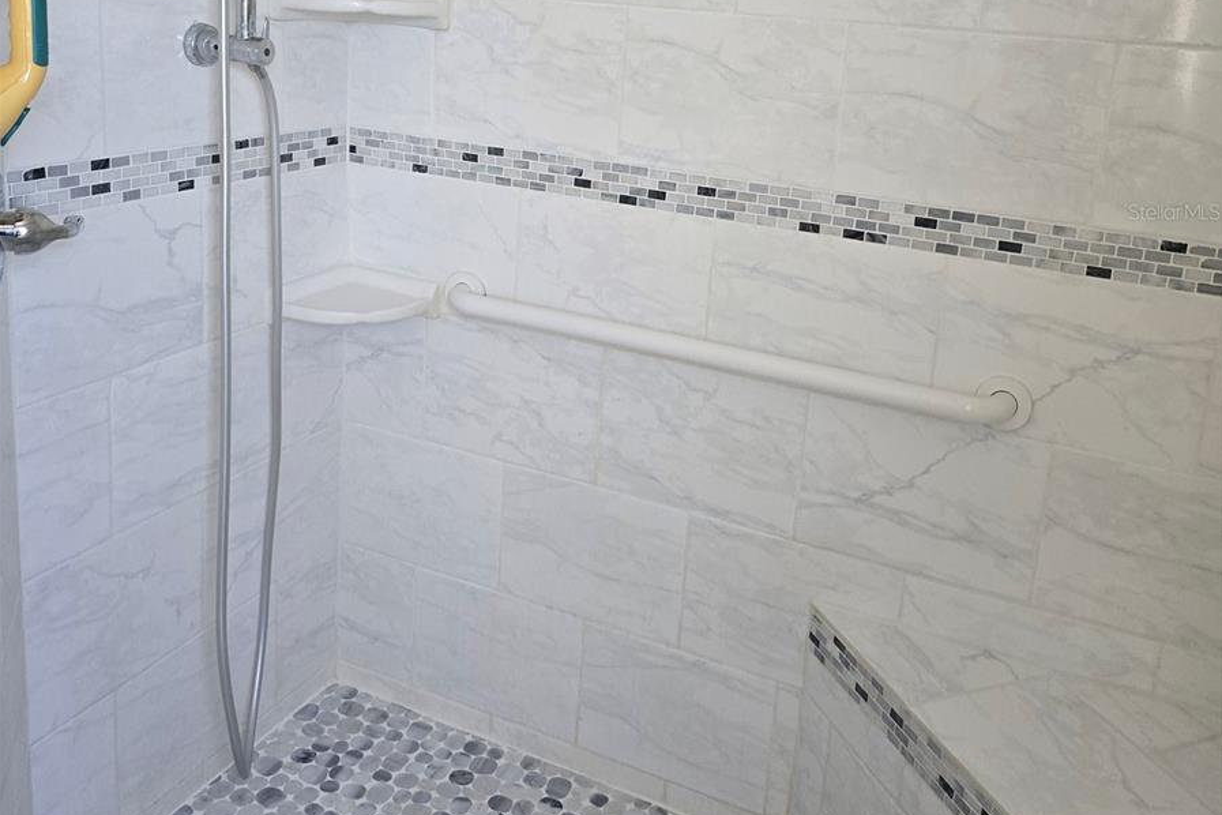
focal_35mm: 32
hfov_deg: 58.7
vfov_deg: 40.1
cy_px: 211
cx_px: 612
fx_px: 1086
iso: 320
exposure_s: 1/120
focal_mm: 6.3
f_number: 1.7
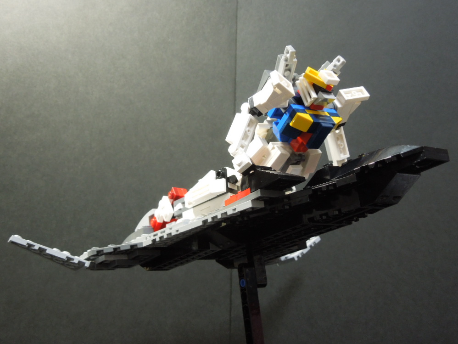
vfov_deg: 36.0
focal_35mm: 40
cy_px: 173
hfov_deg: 46.8
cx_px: 228
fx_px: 529
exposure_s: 1/15
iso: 400
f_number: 3.8
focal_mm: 7
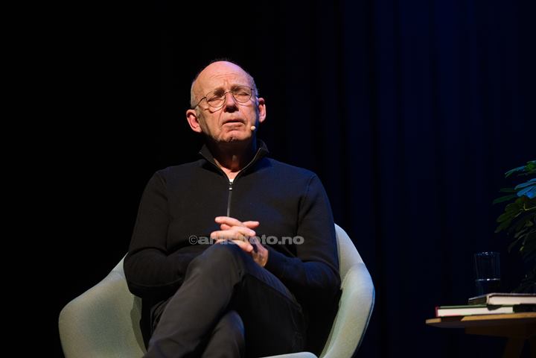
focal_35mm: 110
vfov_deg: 12.5
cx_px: 268
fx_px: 1638
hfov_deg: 18.6
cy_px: 179
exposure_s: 1/640
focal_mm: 110
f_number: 2.8
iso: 1600
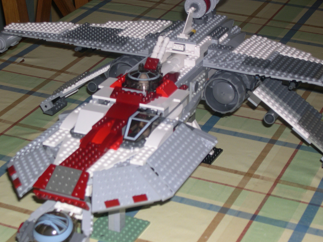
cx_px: 163
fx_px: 868
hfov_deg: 21.1
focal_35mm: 93
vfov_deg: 15.9
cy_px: 120
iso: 100
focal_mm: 19.5
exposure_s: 1/60
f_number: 4.5
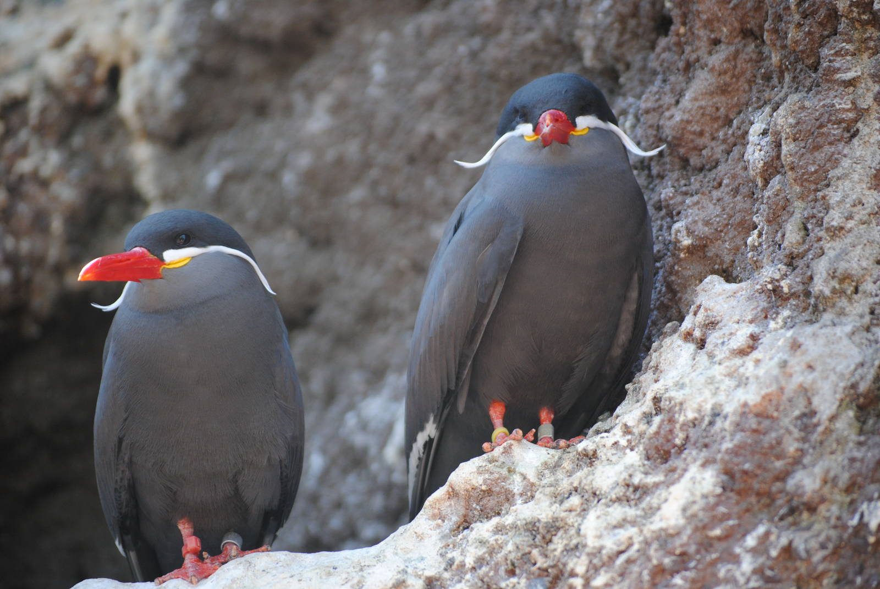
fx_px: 3157
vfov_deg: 10.7
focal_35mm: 129
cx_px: 440
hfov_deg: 15.9
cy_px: 294
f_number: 4.2
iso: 280
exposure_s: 1/125
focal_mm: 86
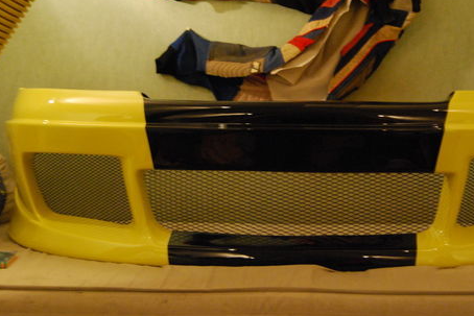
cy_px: 126
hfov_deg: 36.1
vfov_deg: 24.6
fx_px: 724
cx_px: 277
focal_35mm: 55
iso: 1600
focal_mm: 26
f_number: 4.2
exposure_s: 1/8
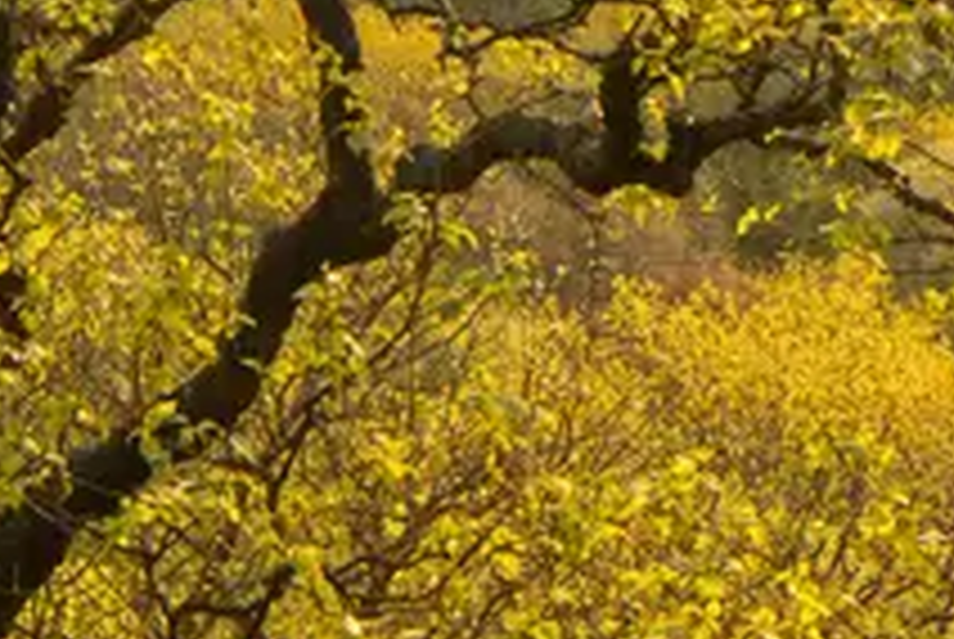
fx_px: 5758
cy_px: 432
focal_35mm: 217
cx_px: -108
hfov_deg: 9.4
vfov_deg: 6.3
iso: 100
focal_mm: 24
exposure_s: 1/13
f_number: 13
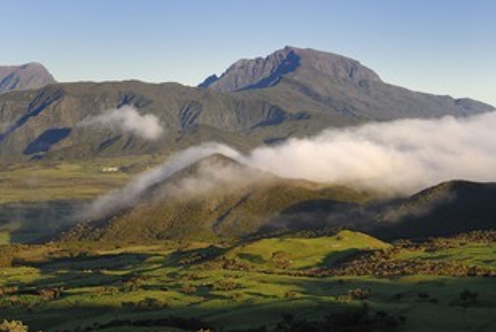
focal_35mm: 79
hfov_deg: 25.6
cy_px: 193
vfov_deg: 17.3
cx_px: 261
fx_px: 1089
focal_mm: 58
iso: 200
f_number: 11
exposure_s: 1/160
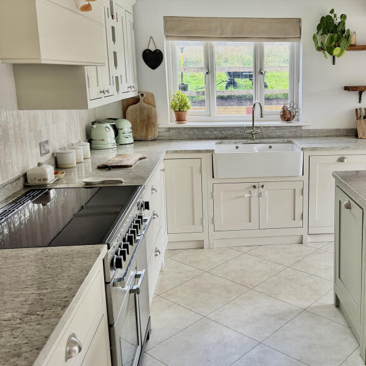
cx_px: 270
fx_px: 443
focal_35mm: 37
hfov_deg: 43.6
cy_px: 164
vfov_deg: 44.9
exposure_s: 1/143
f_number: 1.78
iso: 64
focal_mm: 6.76
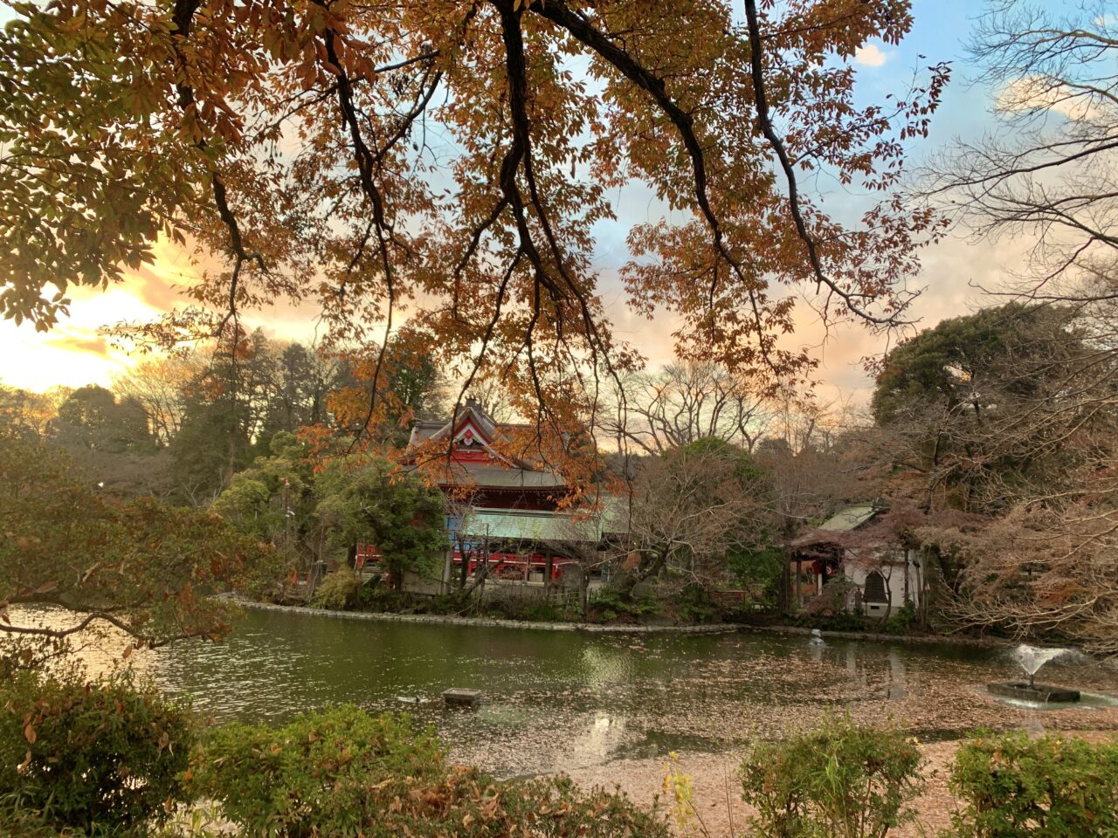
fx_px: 840
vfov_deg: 53.1
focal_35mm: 26
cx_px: 559
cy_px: 419
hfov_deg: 67.3
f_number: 1.8
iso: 32
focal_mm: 4.25
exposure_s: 1/121
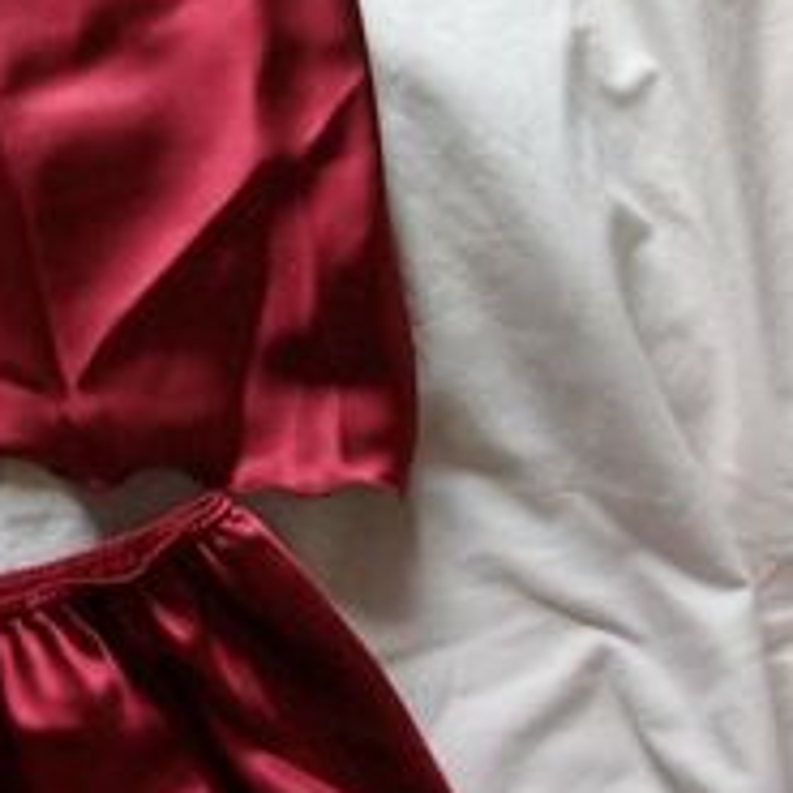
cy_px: 291
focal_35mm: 98
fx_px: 2540
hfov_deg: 17.2
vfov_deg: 17.7
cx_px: -47
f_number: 2.9
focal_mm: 5.7
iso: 167
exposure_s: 1/40
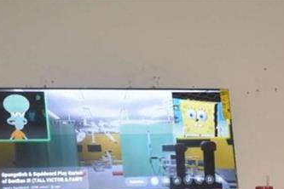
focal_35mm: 125
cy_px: 286
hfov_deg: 16.1
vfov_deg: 10.6
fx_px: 982
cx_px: 296
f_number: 4
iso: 2200
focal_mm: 27
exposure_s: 1/60
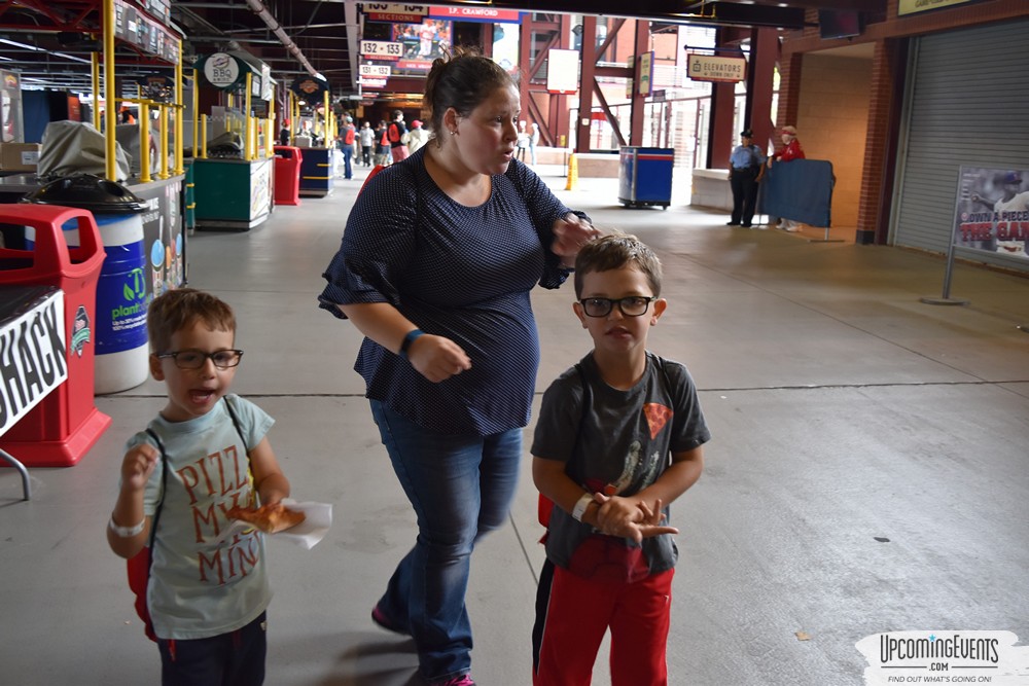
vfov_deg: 40.0
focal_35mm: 33
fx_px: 943
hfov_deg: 57.2
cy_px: 343
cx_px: 514
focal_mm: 22
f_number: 4
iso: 640
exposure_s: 1/60
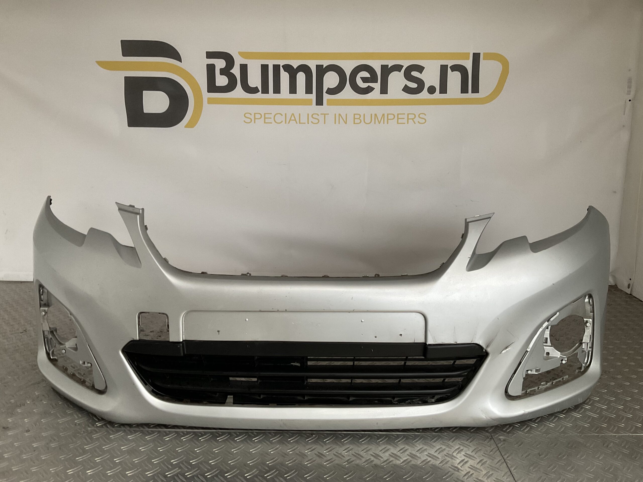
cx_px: 322
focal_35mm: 29
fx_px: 539
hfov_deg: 61.7
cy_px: 241
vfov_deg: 48.2
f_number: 1.8
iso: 80
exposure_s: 1/50
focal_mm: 3
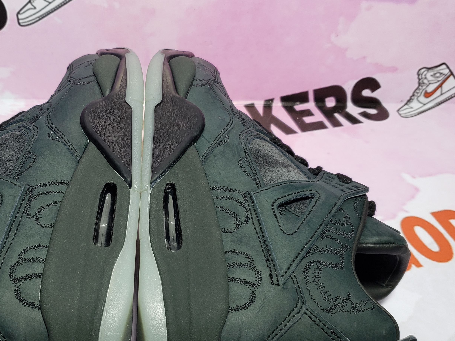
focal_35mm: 43
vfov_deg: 33.4
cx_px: 157
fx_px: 565
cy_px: 210
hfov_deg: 43.3
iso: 50
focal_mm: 4.3
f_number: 1.5
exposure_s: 1/244
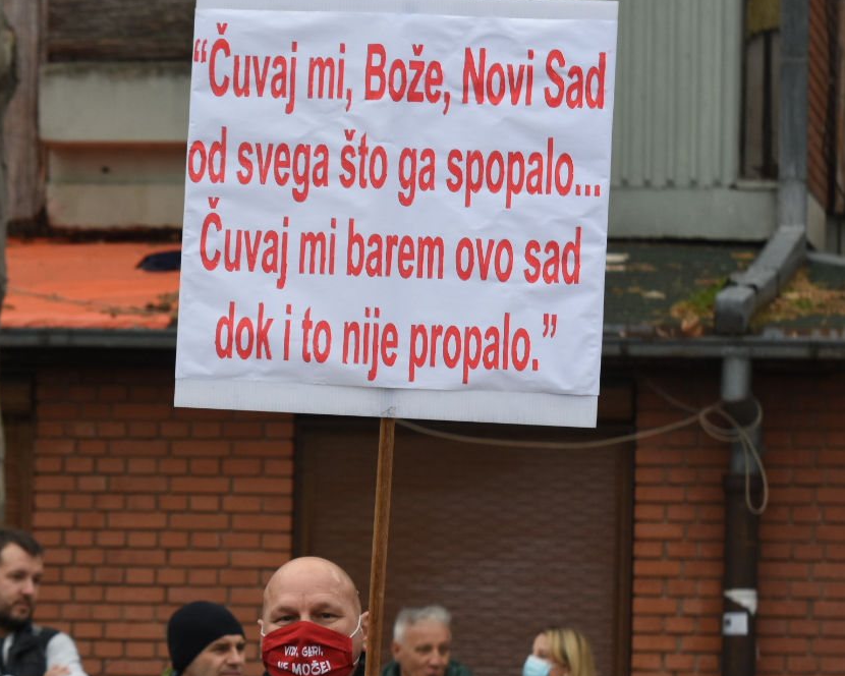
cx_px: 145
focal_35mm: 371
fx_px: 9276
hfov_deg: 5.2
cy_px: 488
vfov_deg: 4.2
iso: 400
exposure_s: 1/320
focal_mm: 135
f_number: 5
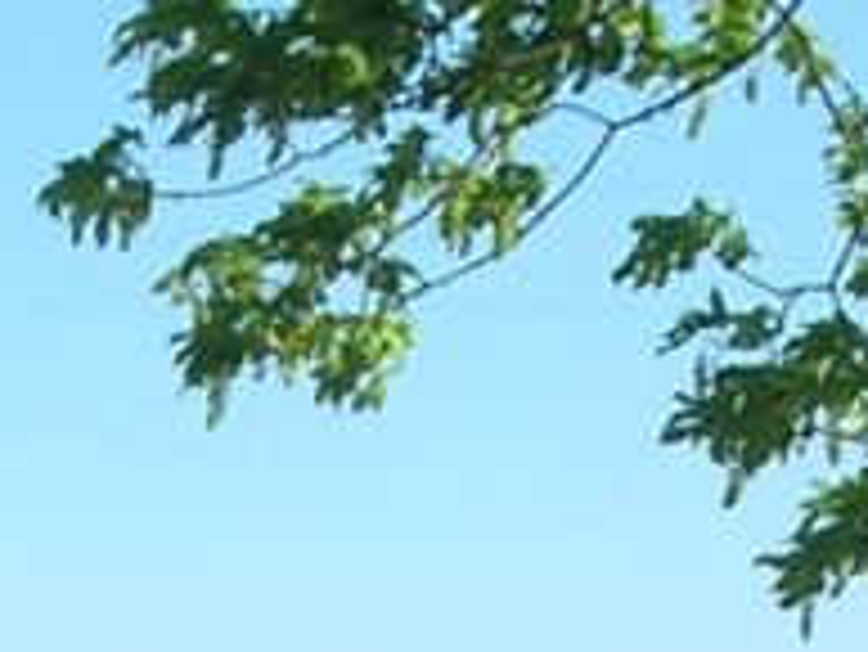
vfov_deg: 5.1
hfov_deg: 7.0
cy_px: 1349
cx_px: 531
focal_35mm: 284
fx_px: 7126
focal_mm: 7.8
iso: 64
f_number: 4.8
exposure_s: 1/390
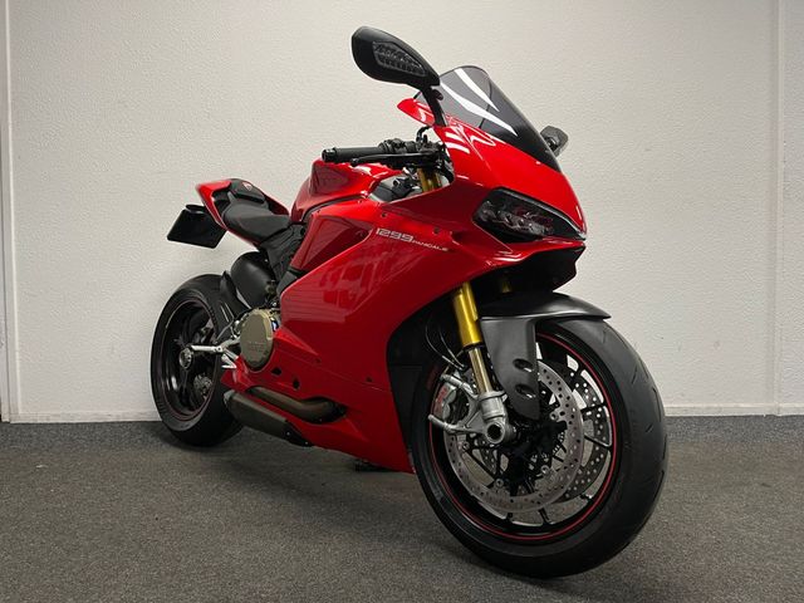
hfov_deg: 67.3
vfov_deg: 53.1
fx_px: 604
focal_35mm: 26
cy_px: 302
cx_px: 402
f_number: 1.6
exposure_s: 1/50
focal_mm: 5.1
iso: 80
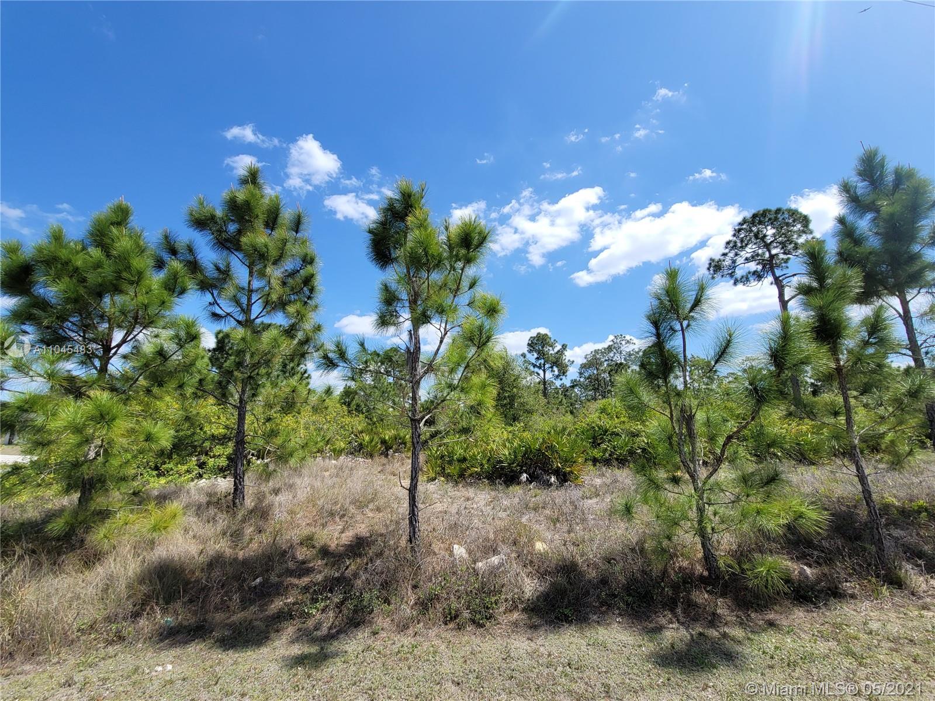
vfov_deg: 89.9
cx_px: 468
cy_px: 350
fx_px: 351
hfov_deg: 106.2
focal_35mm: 13
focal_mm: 2.2
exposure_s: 1/1732
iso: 64
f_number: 2.2
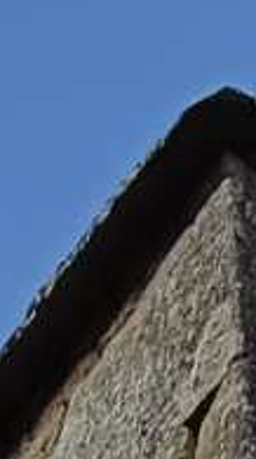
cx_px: -299
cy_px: 1678
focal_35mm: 126
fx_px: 1528
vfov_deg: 9.1
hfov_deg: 8.9
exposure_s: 1/590
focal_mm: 1.65
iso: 62
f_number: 2.2
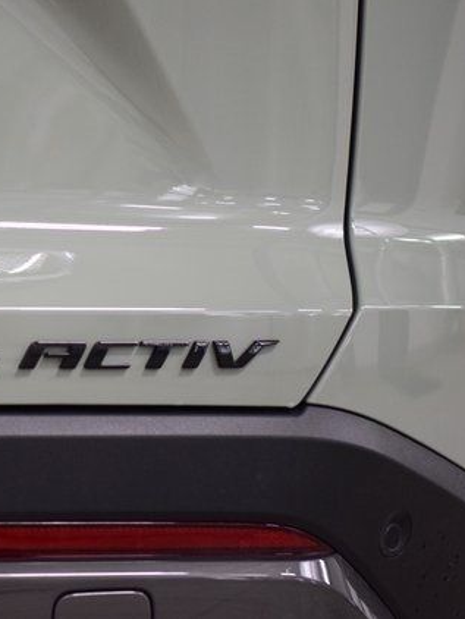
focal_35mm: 153
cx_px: 3
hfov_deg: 9.6
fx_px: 2738
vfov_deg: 12.9
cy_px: 307
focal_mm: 70
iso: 1600
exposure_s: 1/125
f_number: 2.8
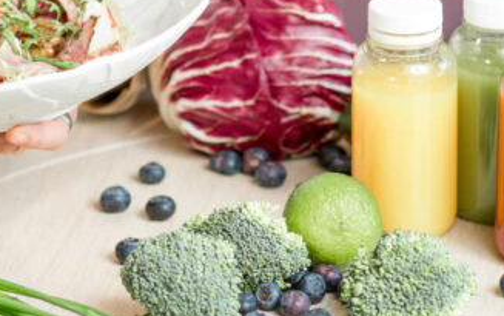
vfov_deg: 4.8
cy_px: -87
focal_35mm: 271
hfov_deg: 7.7
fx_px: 3726
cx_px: 113
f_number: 2.2
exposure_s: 1/200
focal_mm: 85
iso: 250
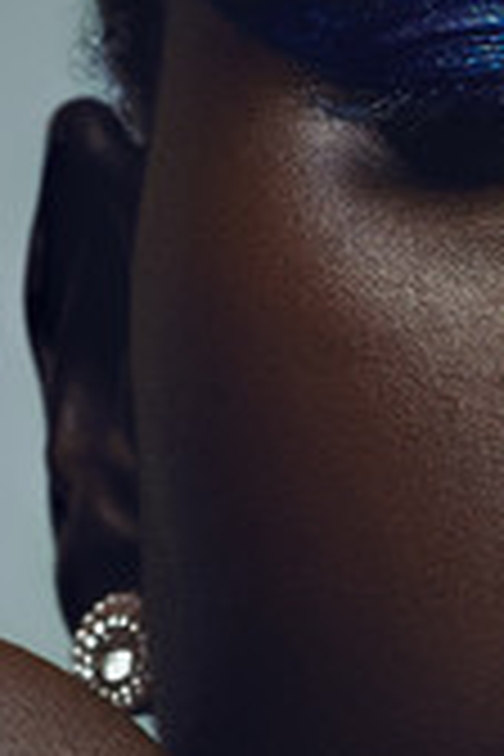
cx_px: 731
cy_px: 891
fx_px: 6384
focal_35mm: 304
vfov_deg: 6.7
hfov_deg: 4.5
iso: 400
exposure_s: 1/125
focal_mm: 60
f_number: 11
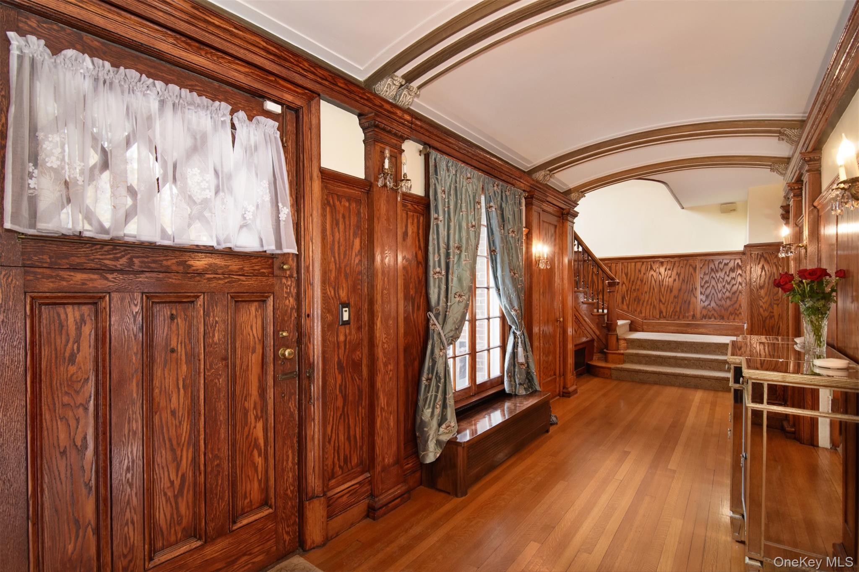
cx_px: 430
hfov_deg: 95.0
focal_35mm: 16
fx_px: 394
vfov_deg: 72.0
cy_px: 286
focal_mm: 11
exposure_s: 1/30
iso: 640
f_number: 8
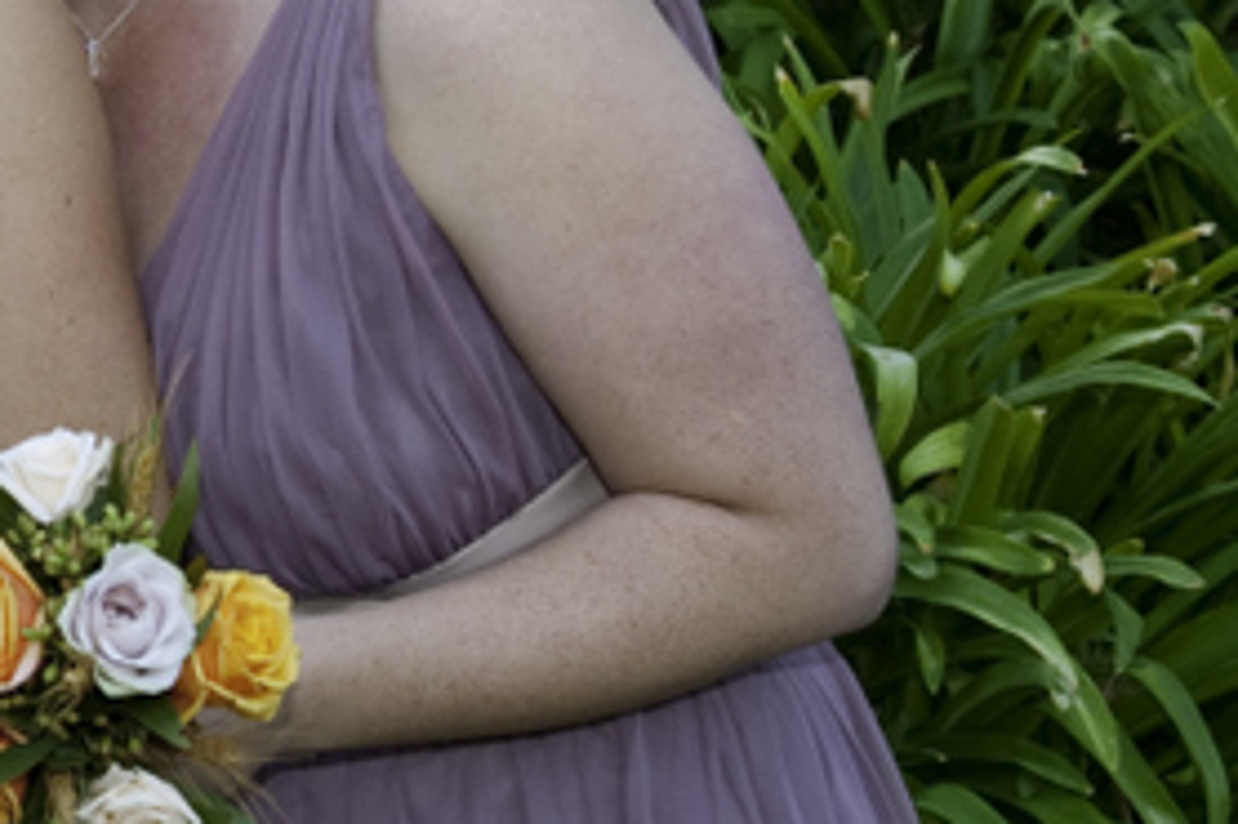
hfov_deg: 13.5
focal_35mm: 140
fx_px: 4811
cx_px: -784
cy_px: 294
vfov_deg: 9.8
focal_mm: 38
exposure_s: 1/100
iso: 400
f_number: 8
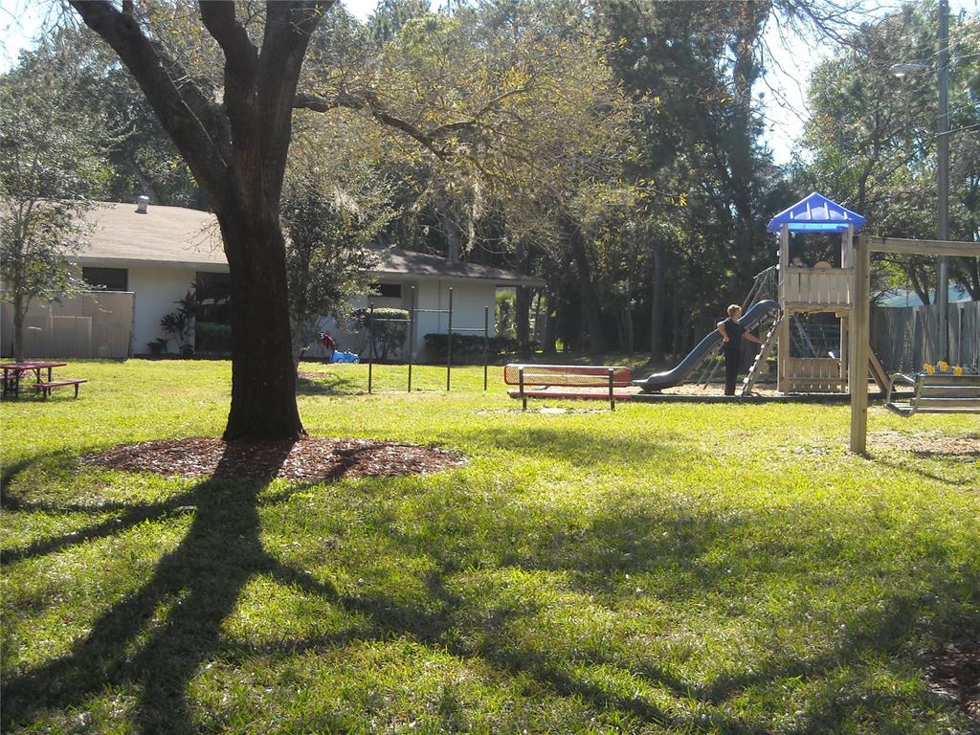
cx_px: 490
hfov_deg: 31.7
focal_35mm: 61
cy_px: 368
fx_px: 1727
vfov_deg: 24.0
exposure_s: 1/260
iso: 64
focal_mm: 9.87
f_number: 3.5
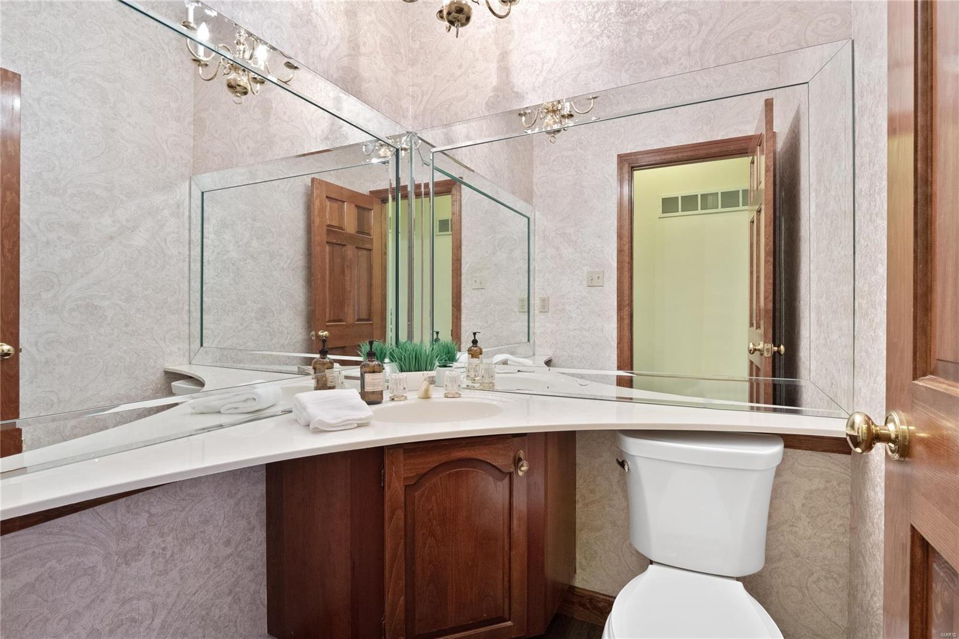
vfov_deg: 73.7
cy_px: 320
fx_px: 426
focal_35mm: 16
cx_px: 480
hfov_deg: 96.7
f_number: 6.3
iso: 800
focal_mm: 8
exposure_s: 1/5
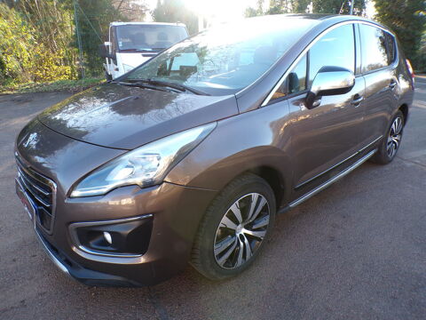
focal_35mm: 24
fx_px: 295
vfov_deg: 56.8
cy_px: 160
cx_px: 213
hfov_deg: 71.6
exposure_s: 1/50
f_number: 4.4
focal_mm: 4.3
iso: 100
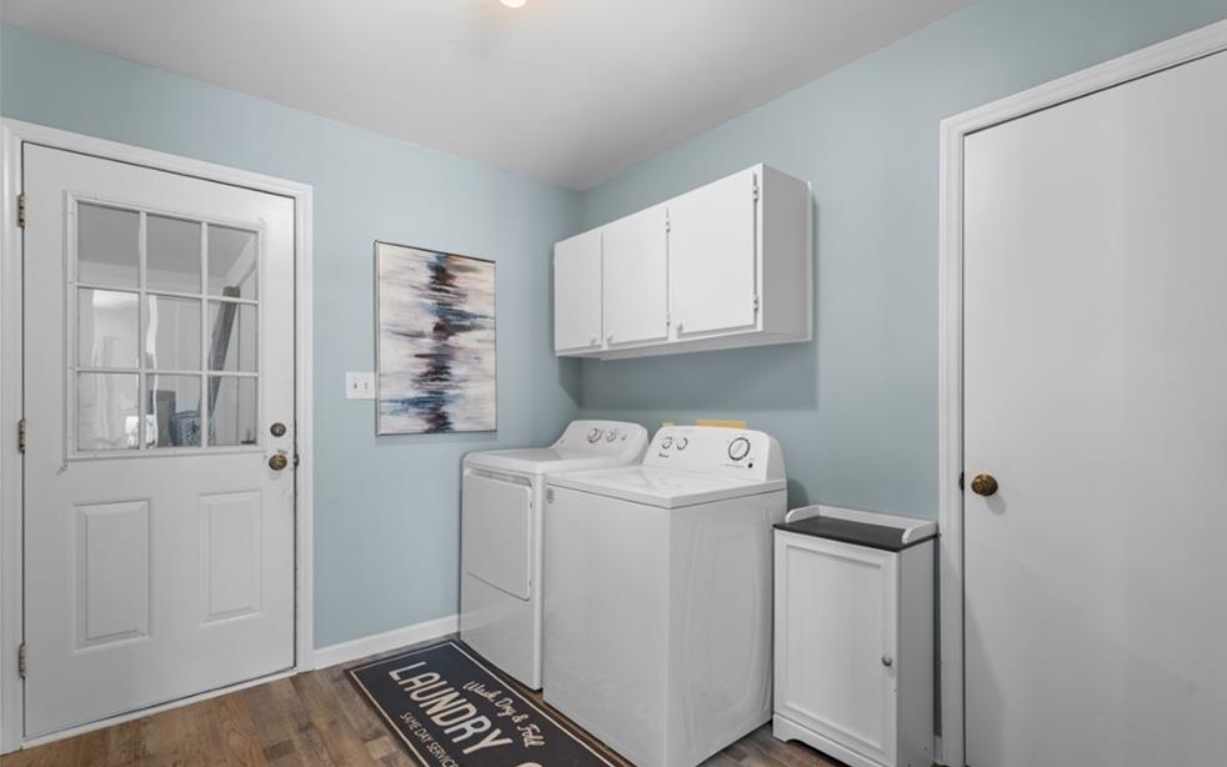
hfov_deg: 94.3
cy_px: 406
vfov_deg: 68.0
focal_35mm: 17
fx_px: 569
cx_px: 638
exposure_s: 1.3
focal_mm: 16
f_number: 8
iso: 320
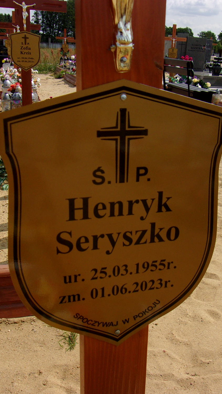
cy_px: 198
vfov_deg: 50.5
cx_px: 126
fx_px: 419
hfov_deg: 29.7
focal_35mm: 40
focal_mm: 4.9
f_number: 10.4
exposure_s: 1/160
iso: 80
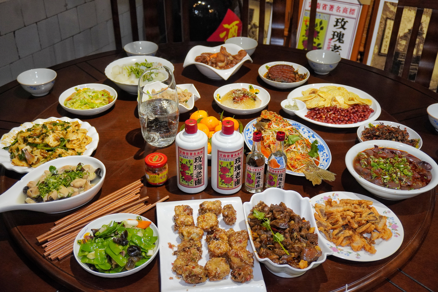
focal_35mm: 40
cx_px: 219
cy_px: 146
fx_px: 493
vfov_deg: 33.0
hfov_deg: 47.9
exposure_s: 1/160
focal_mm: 27
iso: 1250
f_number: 4.5
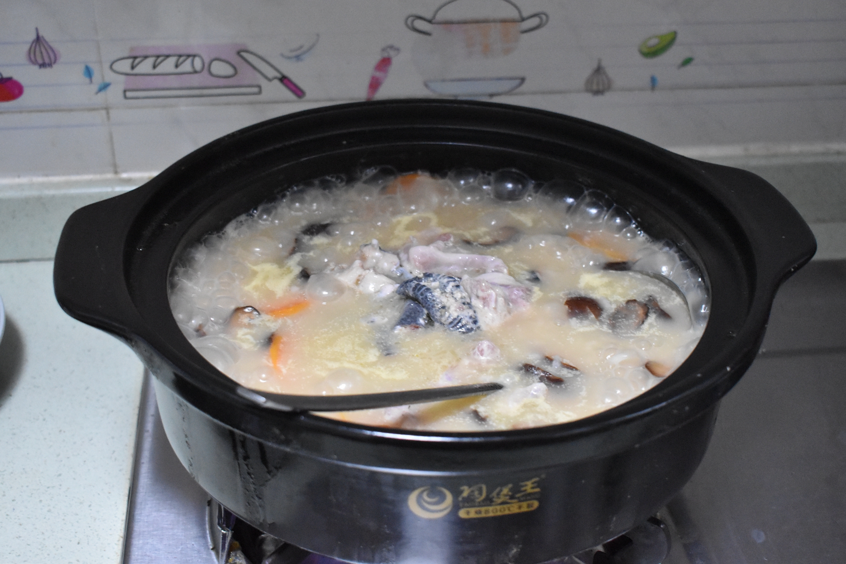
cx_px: 423
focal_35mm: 51
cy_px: 282
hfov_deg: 38.9
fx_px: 1198
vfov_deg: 26.5
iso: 5600
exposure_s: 1/50
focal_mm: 34
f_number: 5
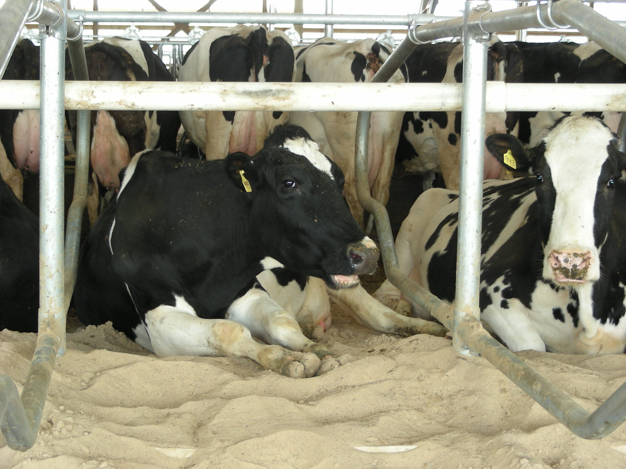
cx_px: 313
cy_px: 234
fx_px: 1429
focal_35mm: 79
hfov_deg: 24.7
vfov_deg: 18.7
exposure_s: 1/30
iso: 59
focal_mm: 13.2
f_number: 3.5
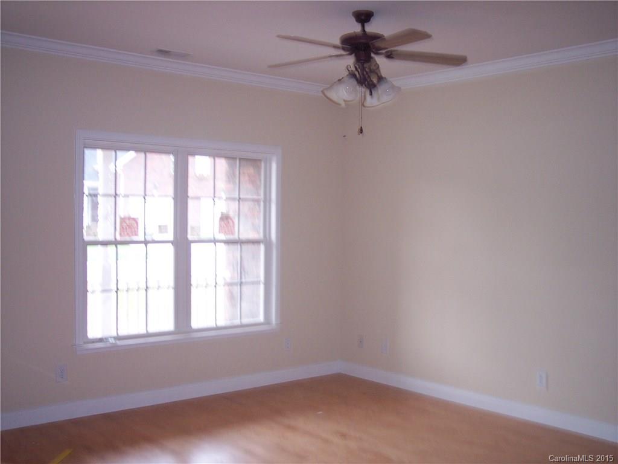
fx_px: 696
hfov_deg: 47.9
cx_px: 309
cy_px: 232
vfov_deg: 36.8
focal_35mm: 39
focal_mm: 8
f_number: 2.8
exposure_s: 1/60
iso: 140
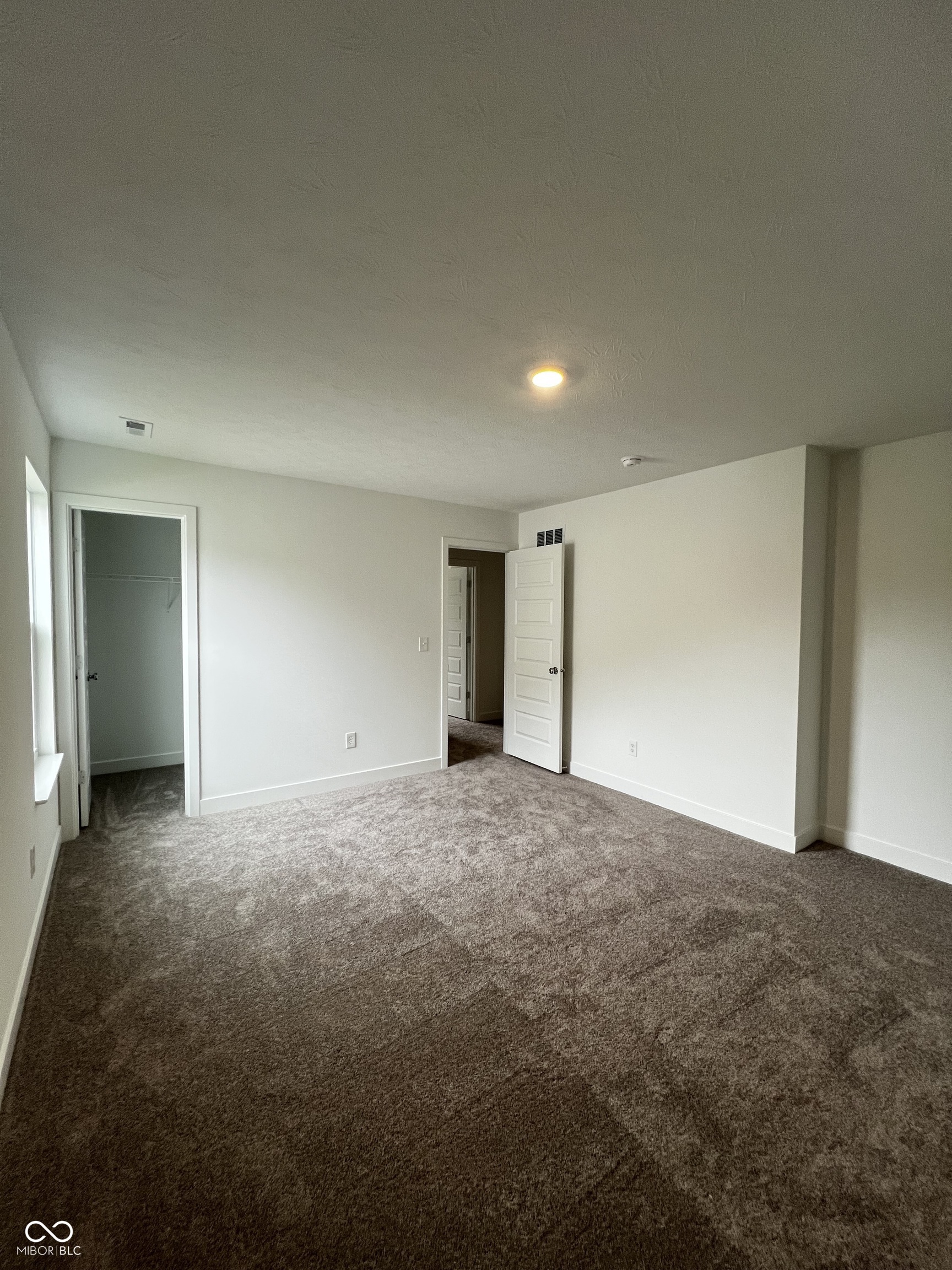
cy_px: 635
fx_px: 477
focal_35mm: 13
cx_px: 476
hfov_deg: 89.9
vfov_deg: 106.2
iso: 160
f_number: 1.8
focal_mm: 1.57
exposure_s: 1/120
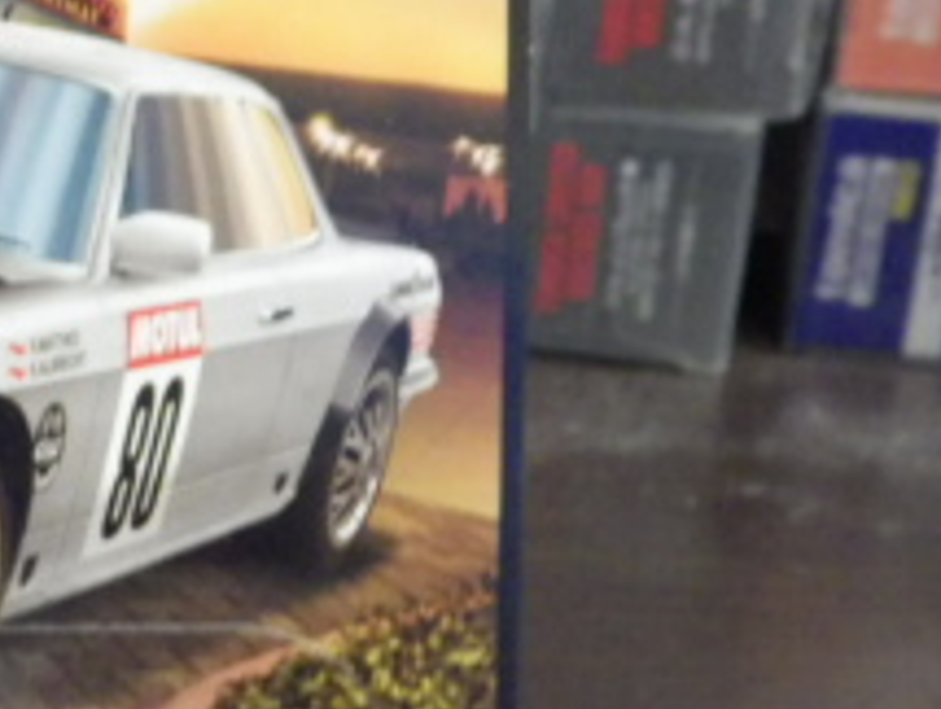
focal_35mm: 101
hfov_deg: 18.1
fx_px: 2750
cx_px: -289
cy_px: 433
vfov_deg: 14.7
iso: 800
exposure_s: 1/40
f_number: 3.4
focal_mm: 6.2
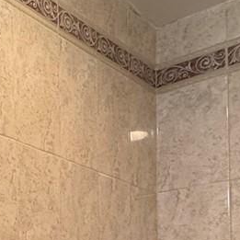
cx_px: -161
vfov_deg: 20.6
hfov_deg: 18.8
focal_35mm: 76
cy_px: 319
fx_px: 596
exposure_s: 1/120
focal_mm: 2.22
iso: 320
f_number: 2.2
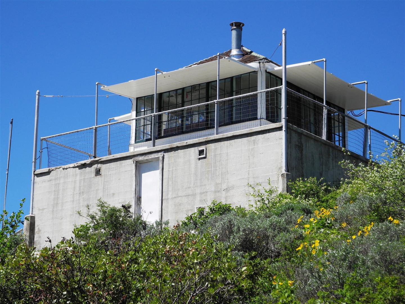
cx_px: 202
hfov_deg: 18.7
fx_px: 1228
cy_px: 152
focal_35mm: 105
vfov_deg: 14.1
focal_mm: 22.5
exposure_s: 1/860
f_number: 4.5
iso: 100
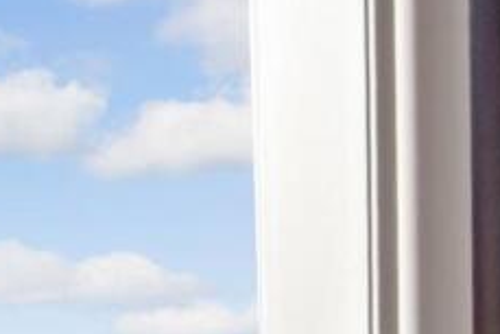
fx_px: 1056
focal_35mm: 76
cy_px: 525
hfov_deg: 21.7
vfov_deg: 16.2
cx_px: -273
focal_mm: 11.5
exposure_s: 1/640
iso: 400
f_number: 8
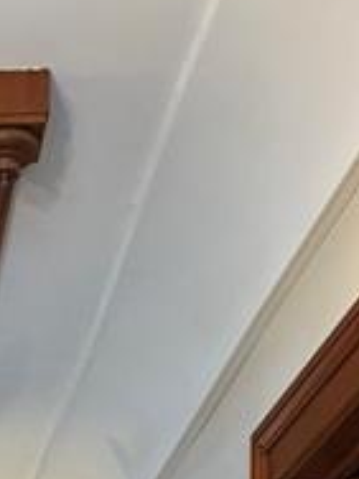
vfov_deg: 15.2
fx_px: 1466
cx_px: -250
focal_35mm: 106
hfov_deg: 12.9
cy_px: 938
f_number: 1.6
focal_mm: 5.96
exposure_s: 1/40
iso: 400
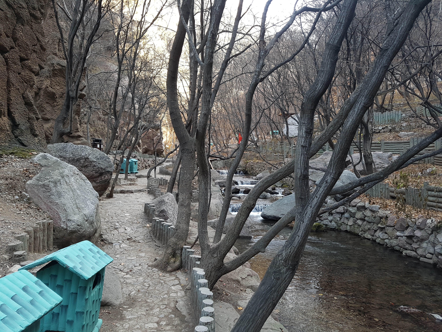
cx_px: 221
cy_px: 166
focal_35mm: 26
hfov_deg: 67.3
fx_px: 332
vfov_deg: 53.1
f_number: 1.7
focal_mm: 4.2
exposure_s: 1/50
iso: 64
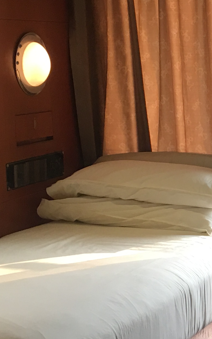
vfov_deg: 20.7
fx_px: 924
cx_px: 369
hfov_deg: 12.1
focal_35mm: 100
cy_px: 226
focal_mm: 4.15
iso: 32
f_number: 2.2
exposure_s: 1/33
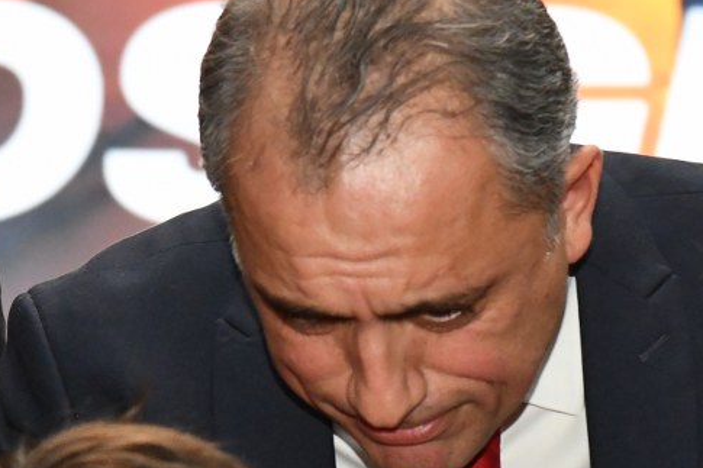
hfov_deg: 6.0
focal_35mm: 341
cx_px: 501
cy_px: 569
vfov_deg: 4.0
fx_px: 6656
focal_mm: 105
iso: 5000
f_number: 5.6
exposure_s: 1/250
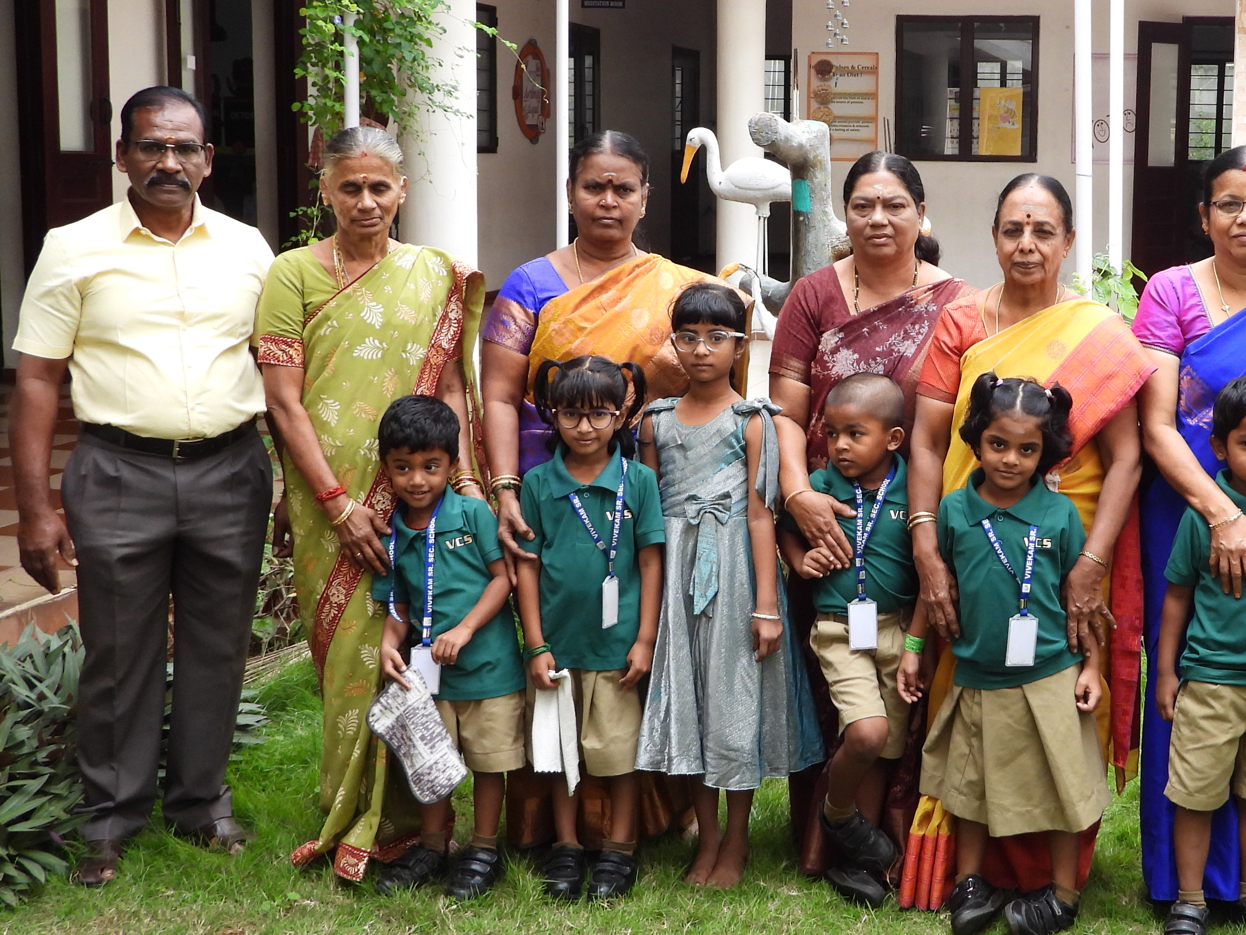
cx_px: 903
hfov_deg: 36.1
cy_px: 416
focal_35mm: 52
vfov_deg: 28.0
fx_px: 1872
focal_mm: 5.4
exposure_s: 1/250
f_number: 3.2
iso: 200
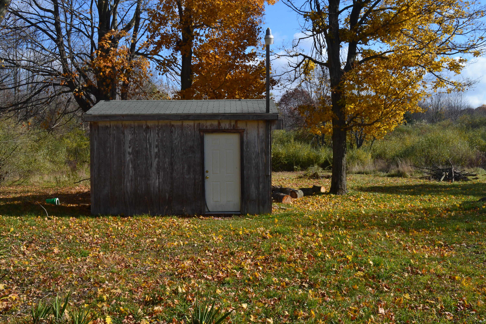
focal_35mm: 39
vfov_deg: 34.2
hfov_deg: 49.6
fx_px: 526
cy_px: 162
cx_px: 243
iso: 400
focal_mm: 26
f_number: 11
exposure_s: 1/320
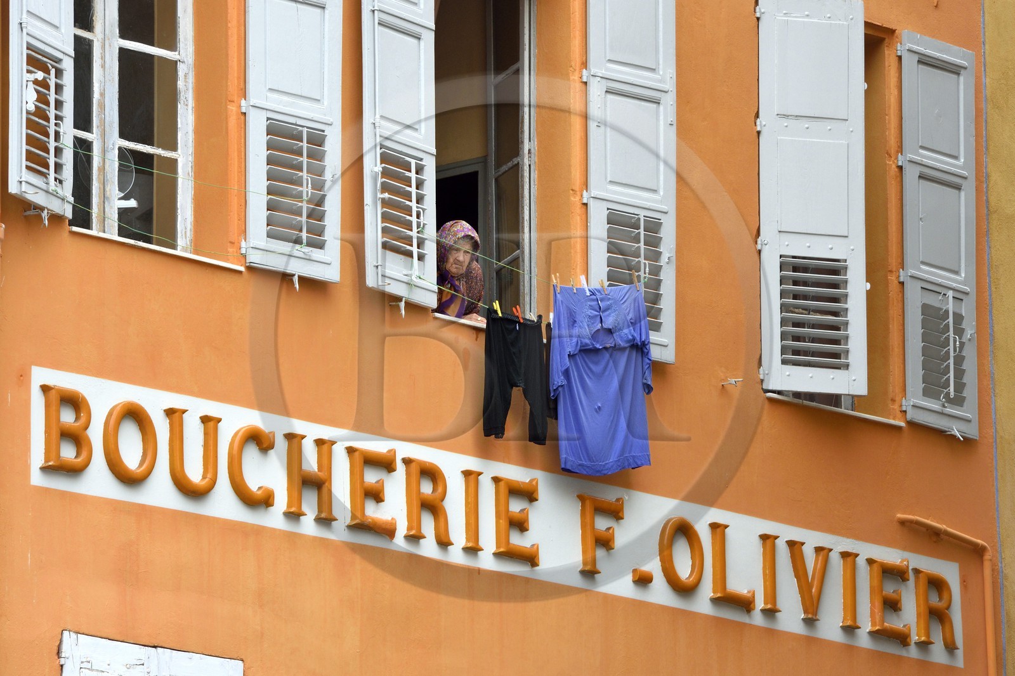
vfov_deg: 6.9
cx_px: 508
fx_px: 5637
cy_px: 338
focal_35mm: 200
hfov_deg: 10.3
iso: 800
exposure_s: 1/320
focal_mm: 200
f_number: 13
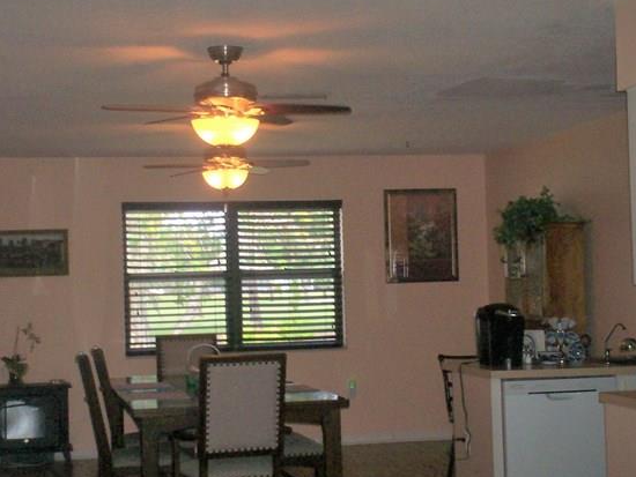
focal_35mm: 67
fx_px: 1232
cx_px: 295
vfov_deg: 21.9
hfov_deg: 28.9
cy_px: 222
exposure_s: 1/60
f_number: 4.5
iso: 140
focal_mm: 6
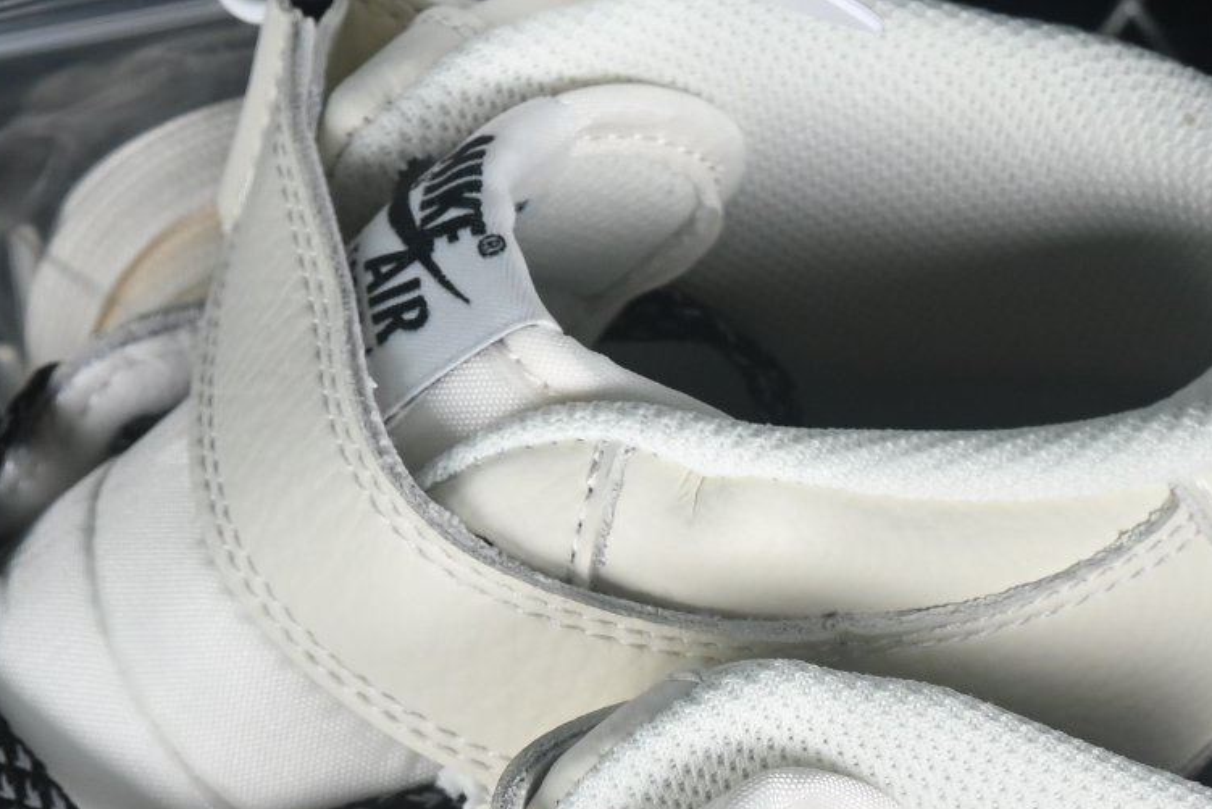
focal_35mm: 278
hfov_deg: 7.4
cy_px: 1239
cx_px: 161
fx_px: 9361
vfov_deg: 4.9
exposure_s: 1/80
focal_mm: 50
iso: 160
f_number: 7.1
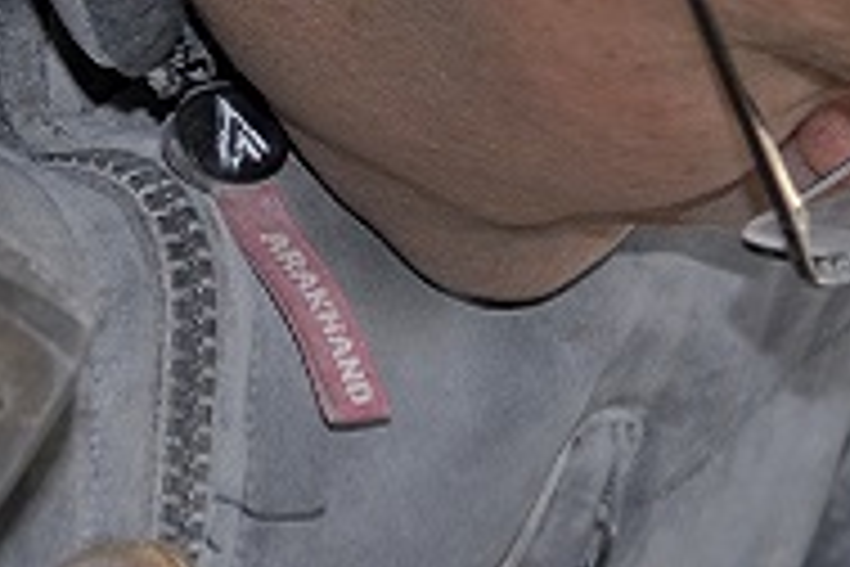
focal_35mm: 501
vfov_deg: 2.7
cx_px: 144
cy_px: 752
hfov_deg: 4.1
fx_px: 11819
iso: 200
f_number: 6.3
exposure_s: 1/60
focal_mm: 105
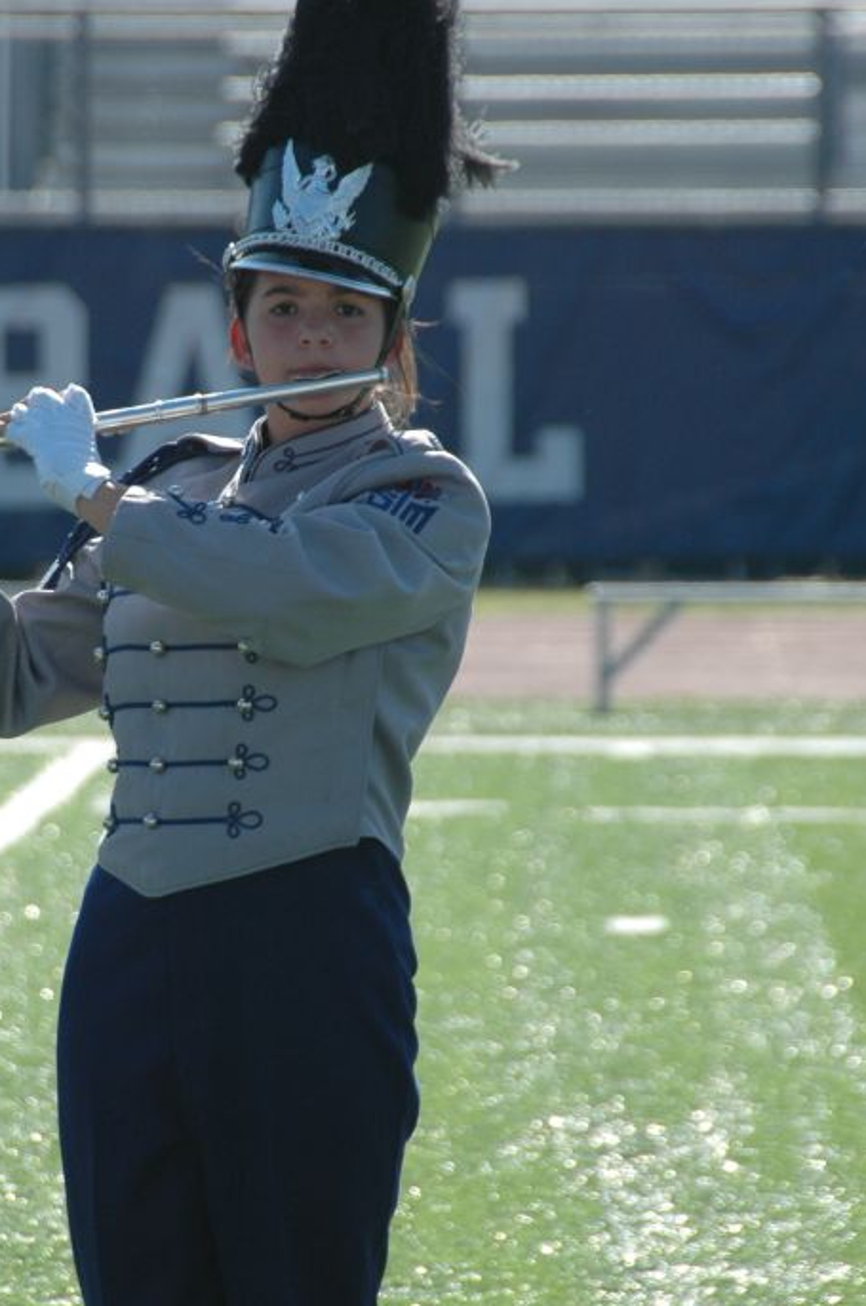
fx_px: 16222
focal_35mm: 448
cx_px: 246
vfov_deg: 4.6
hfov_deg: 3.1
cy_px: 653
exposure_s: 1/500
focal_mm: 200
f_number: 5.6
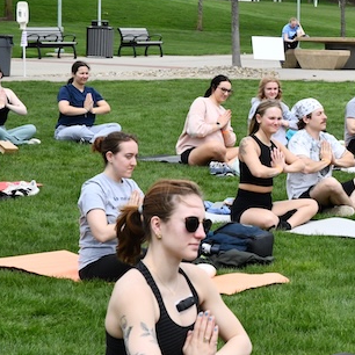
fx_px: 1775
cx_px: 433
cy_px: 141
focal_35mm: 153
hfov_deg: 11.2
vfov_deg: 11.4
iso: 2000
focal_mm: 70
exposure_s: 1/1600
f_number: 13
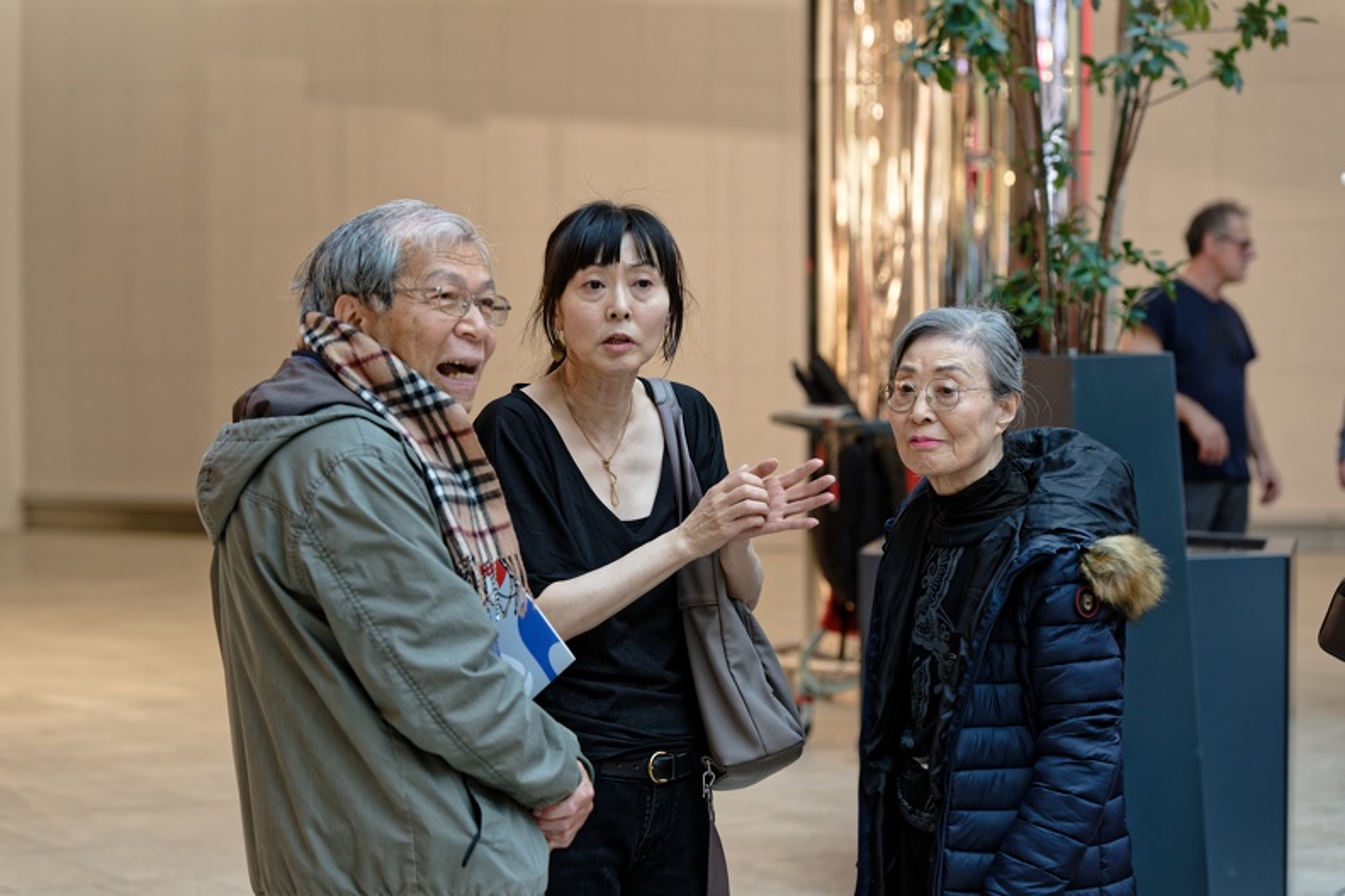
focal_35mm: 112
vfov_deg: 12.2
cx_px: 672
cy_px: 448
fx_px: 4184
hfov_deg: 18.3
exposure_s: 1/125
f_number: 4.5
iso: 1000
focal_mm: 112
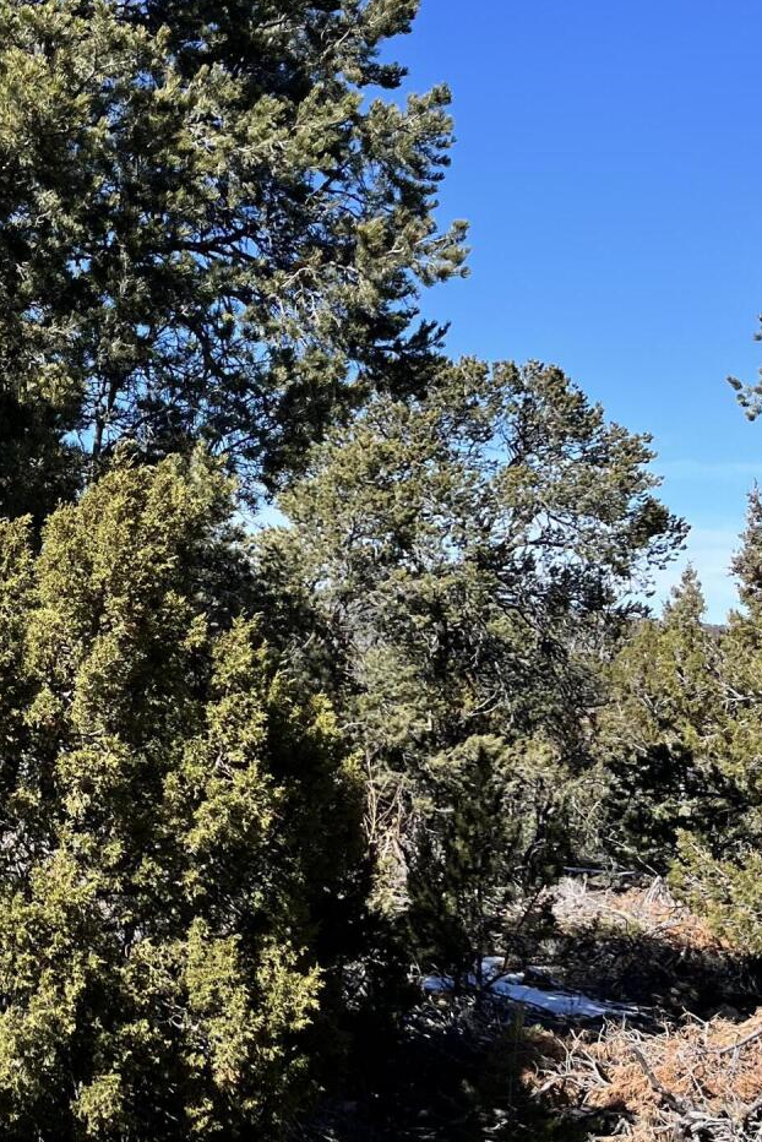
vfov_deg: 34.5
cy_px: 613
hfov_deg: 22.5
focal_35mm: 58
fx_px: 1840
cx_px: -7
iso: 50
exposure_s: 1/1957
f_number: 1.6
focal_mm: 5.1
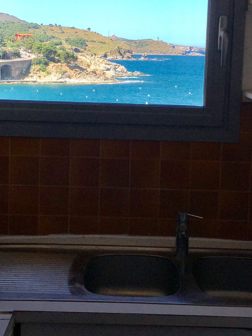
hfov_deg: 23.3
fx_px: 611
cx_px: 123
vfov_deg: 30.5
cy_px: 109
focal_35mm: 63
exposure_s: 1/542
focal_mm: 4.15
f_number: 2.2
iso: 32
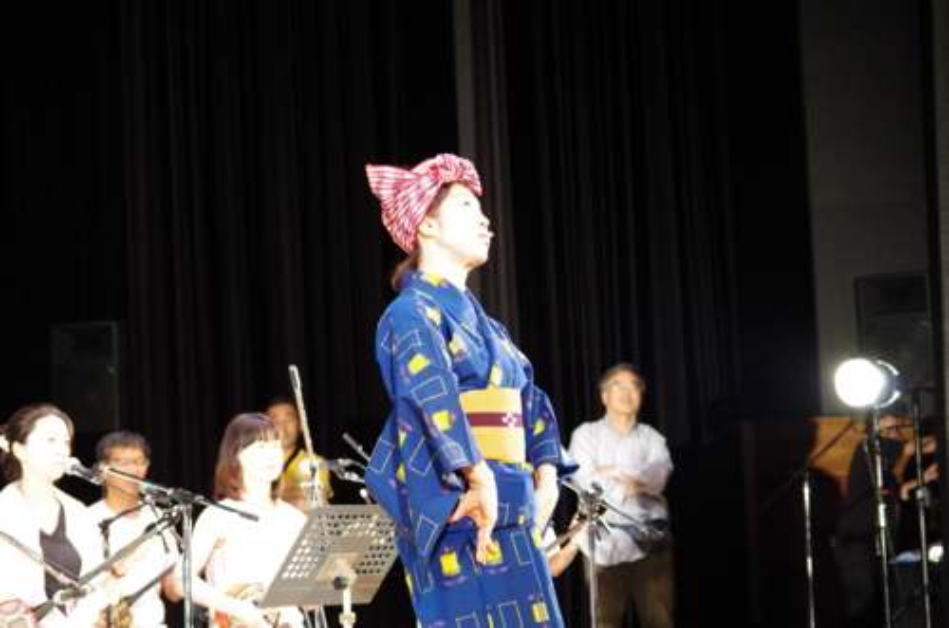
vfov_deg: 13.4
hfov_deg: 20.1
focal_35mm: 102
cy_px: 314
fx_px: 2683
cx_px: 474
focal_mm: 67.5
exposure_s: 1/125
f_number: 4.5
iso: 3200
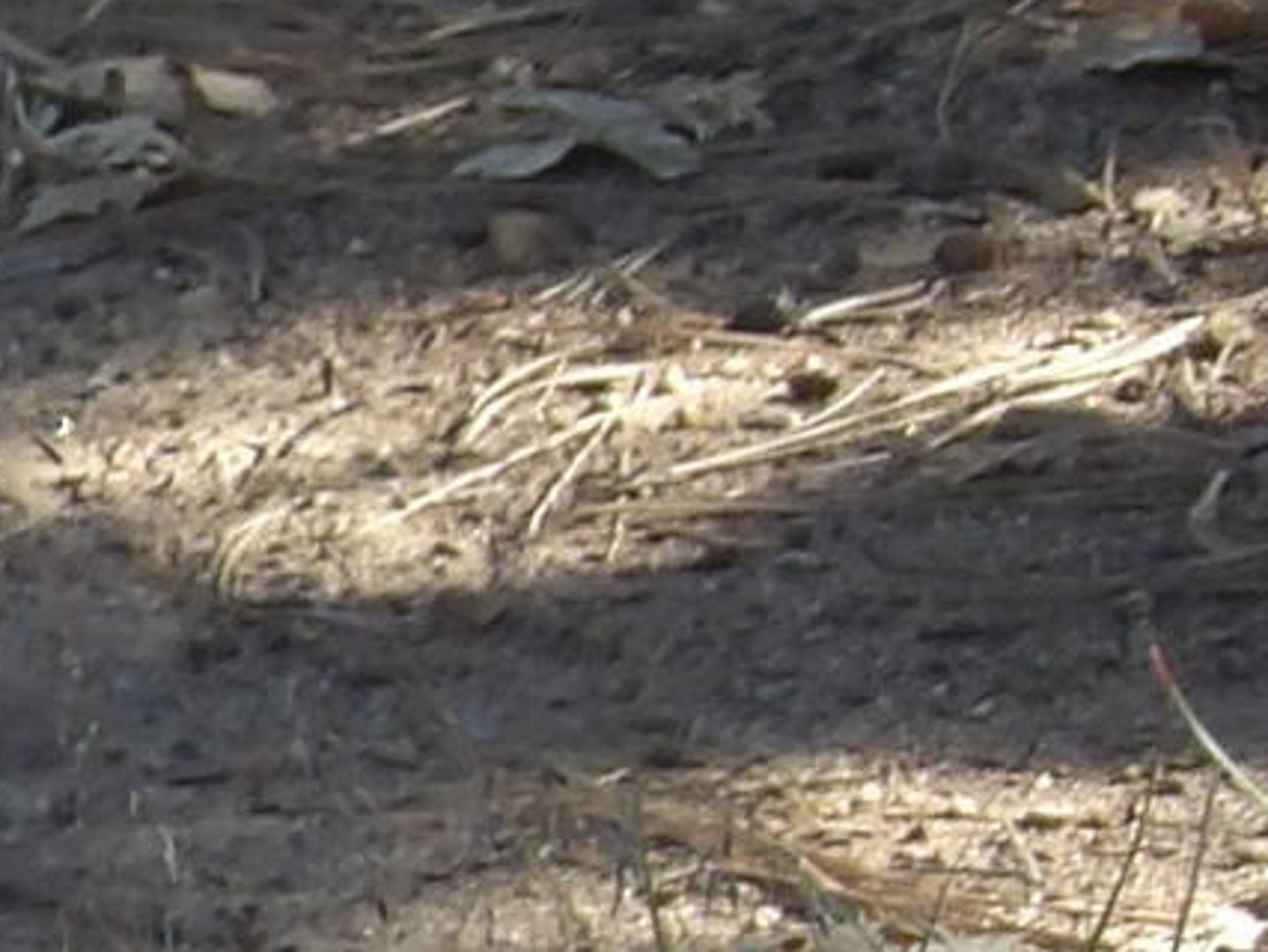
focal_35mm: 1006
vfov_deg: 1.5
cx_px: -2459
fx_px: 36871
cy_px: 1235
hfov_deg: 2.0
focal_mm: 25.6
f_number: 4.3
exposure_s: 1/113
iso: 100
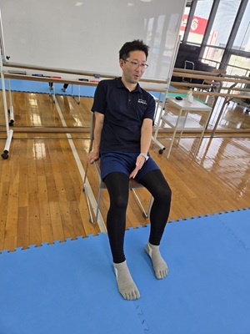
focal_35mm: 23
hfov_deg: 58.9
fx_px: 221
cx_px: 125
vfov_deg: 73.9
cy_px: 167
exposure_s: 1/100
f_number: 1.8
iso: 25
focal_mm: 5.4
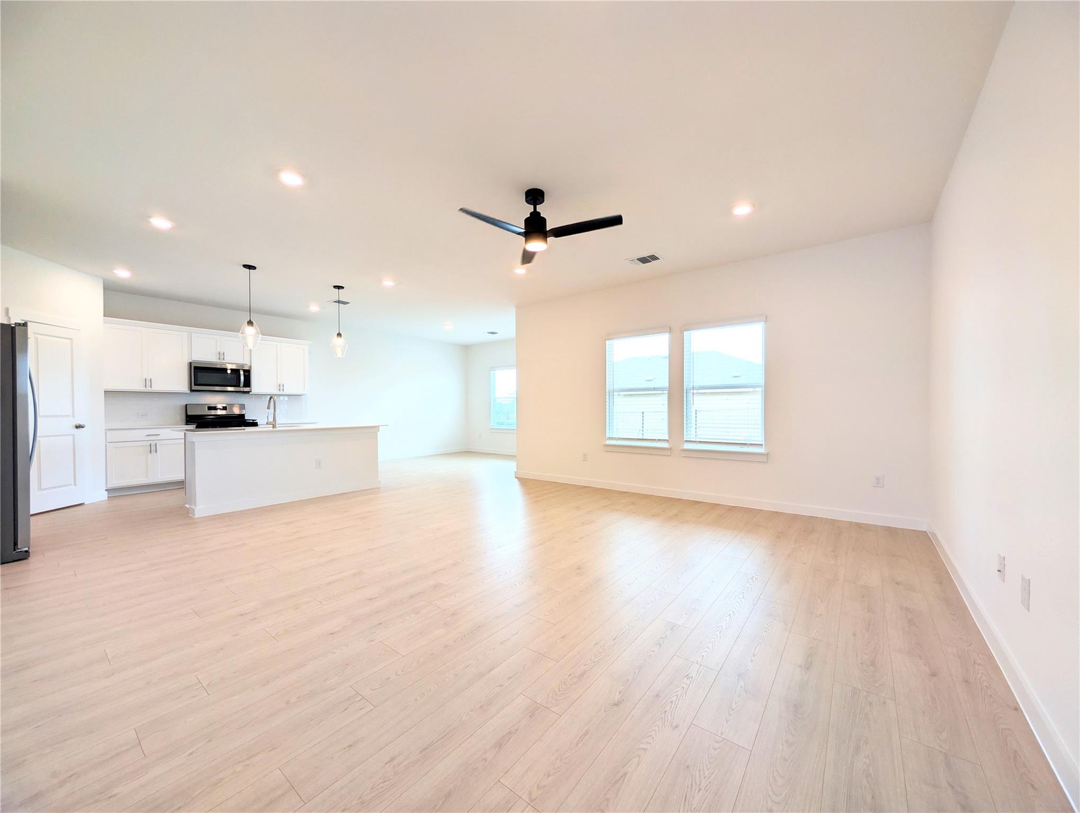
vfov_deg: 94.6
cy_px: 406
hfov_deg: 110.5
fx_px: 375
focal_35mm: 12
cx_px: 540
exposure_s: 1/281
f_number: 1.7
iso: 62
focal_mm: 2.02
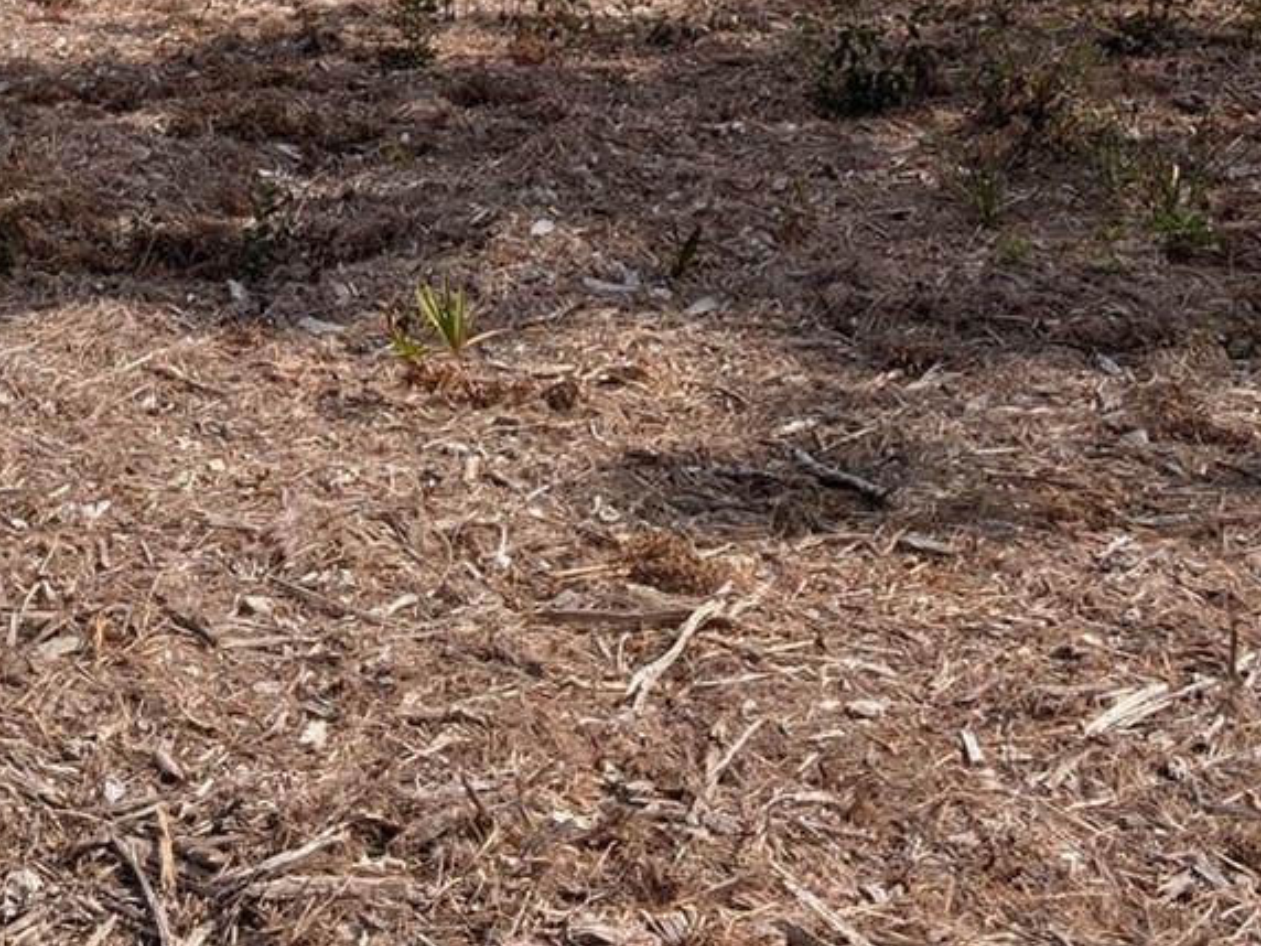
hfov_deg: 27.4
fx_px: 2441
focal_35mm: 67
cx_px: 20
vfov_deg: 20.6
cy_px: -165
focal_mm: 6.9
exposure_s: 1/1368
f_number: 1.68
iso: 22
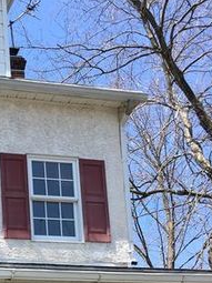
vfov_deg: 24.3
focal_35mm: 76
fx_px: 621
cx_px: -51
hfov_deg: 18.3
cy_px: 294
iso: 25
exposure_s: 1/680
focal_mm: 4.15
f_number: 2.2
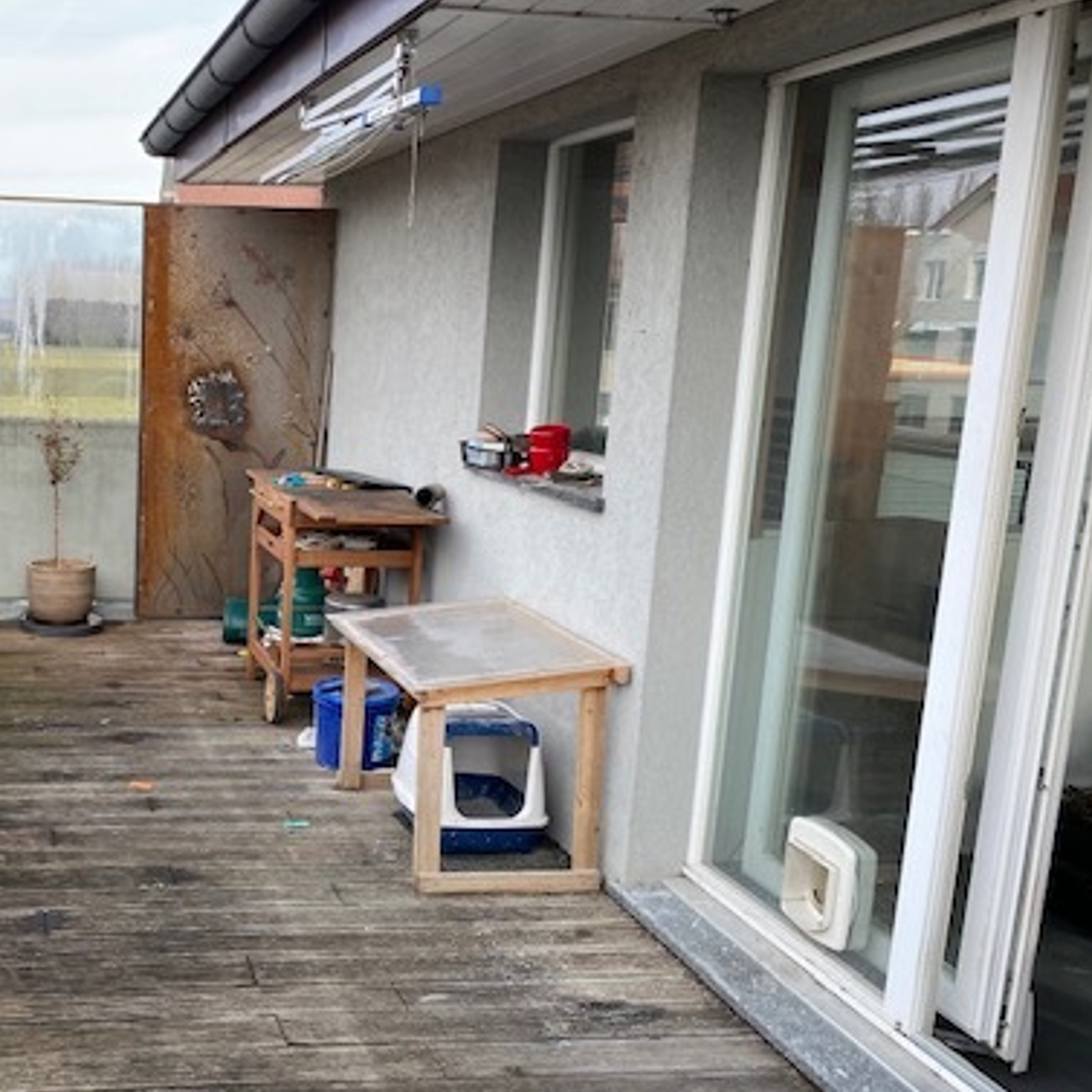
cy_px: 623
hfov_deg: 40.6
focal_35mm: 39
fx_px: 1392
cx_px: 180
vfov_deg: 42.7
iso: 32
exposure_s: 1/571
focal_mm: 4.25
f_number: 1.8
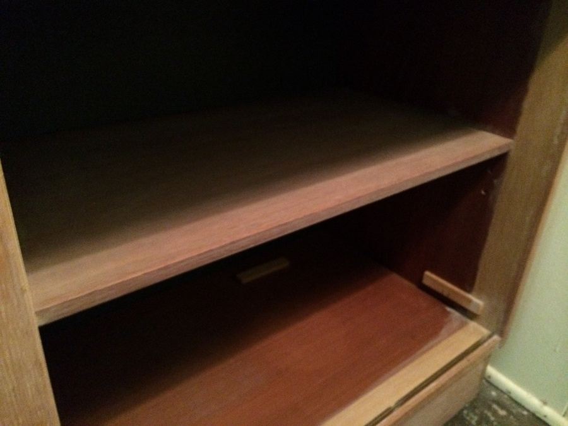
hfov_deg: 60.0
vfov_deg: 46.8
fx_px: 492
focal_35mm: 30
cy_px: 213
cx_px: 284
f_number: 2.2
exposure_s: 1/15
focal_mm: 4.12
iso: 1250
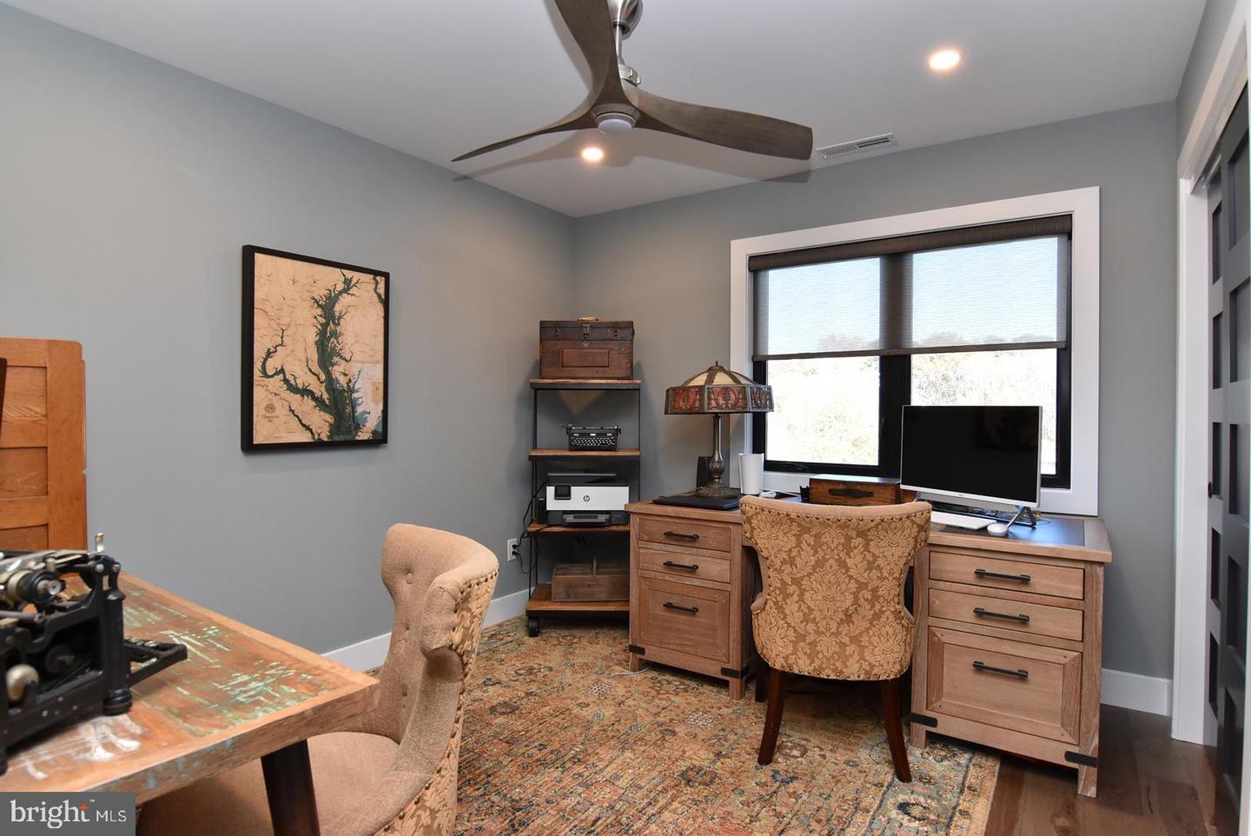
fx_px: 626
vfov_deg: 67.5
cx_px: 626
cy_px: 418
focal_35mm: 18
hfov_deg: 90.0
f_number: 7.1
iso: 800
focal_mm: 12
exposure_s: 1/60
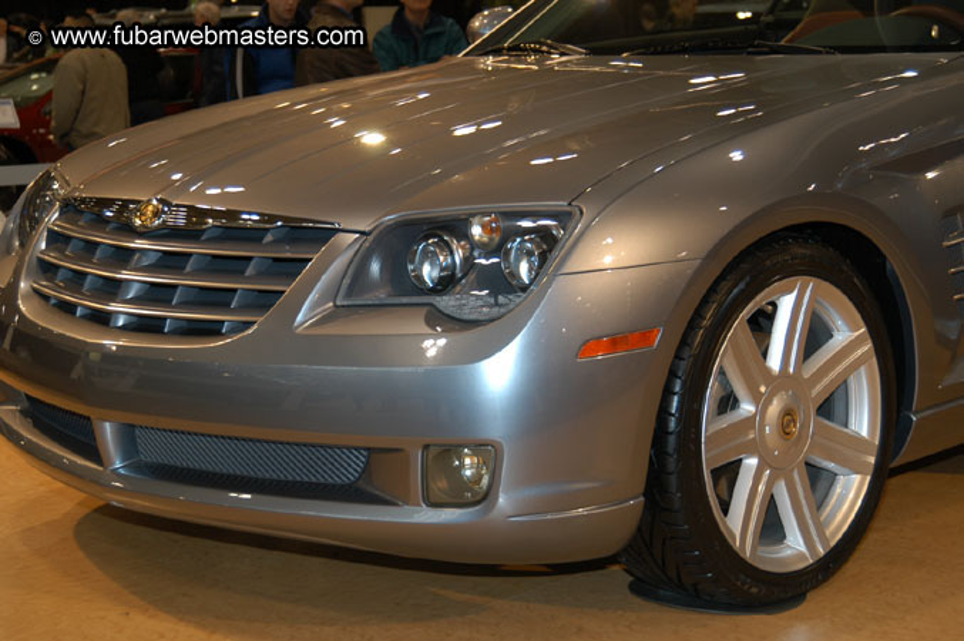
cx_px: 482
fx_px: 1926
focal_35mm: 72
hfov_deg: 28.1
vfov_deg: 18.9
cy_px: 320
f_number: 5
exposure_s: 1/60
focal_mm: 48
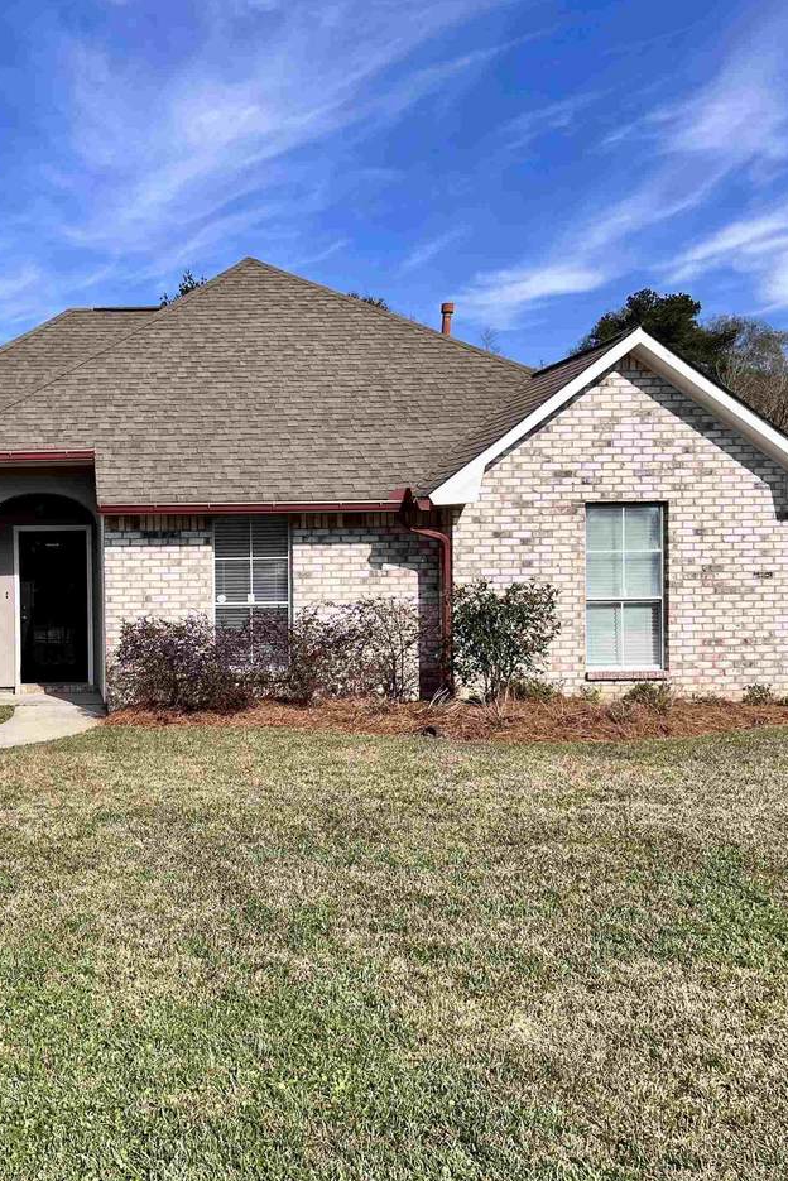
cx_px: 86
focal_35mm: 37
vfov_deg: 51.9
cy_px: 604
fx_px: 1214
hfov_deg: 34.1
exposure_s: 1/4274
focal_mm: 5.7
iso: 50
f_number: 1.5
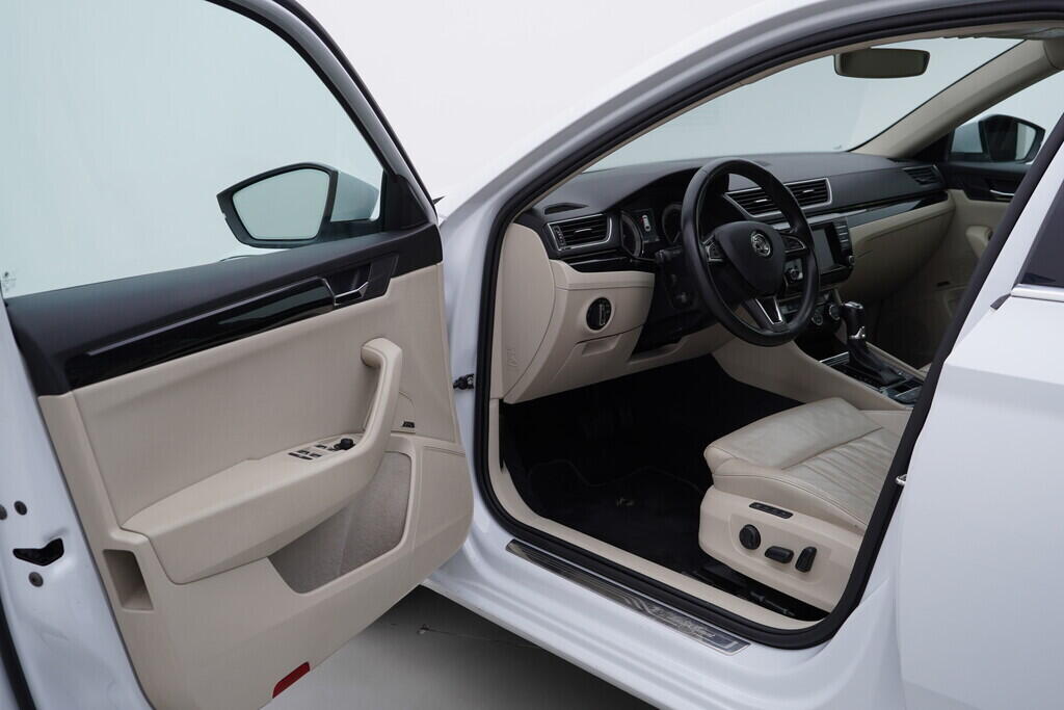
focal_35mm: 36
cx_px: 532
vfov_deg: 36.9
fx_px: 1064
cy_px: 355
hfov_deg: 53.1
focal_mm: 24
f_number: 4
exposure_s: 1/80
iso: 125
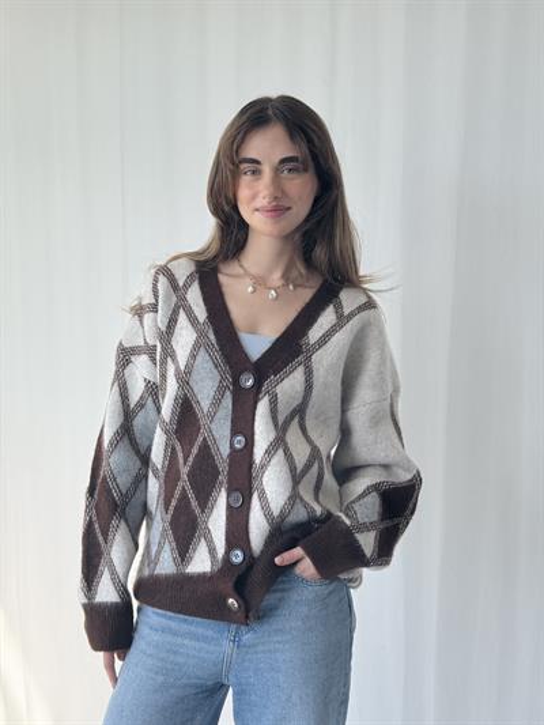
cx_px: 272
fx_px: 1005
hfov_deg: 30.3
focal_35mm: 48
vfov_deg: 39.6
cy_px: 362
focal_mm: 6.76
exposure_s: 1/321
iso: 64
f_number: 1.78
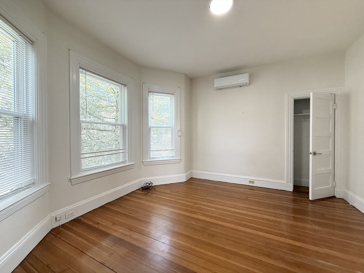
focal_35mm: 14
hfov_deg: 102.1
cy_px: 136
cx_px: 182
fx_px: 147
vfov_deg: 85.7
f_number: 2.2
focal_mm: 2.22
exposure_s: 1/120
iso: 200
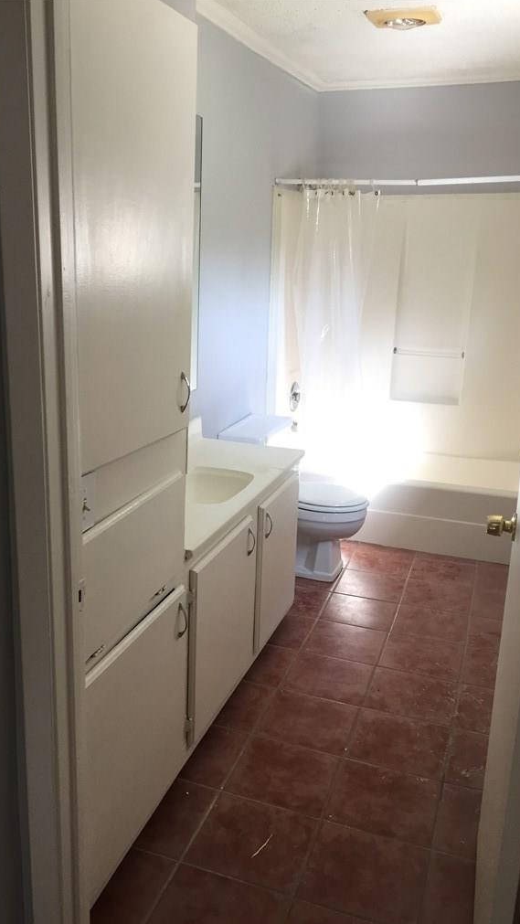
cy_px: 463
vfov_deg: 61.0
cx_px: 196
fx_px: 784
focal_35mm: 32
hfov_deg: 36.5
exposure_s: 1/30
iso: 40
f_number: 2.2
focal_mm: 4.15
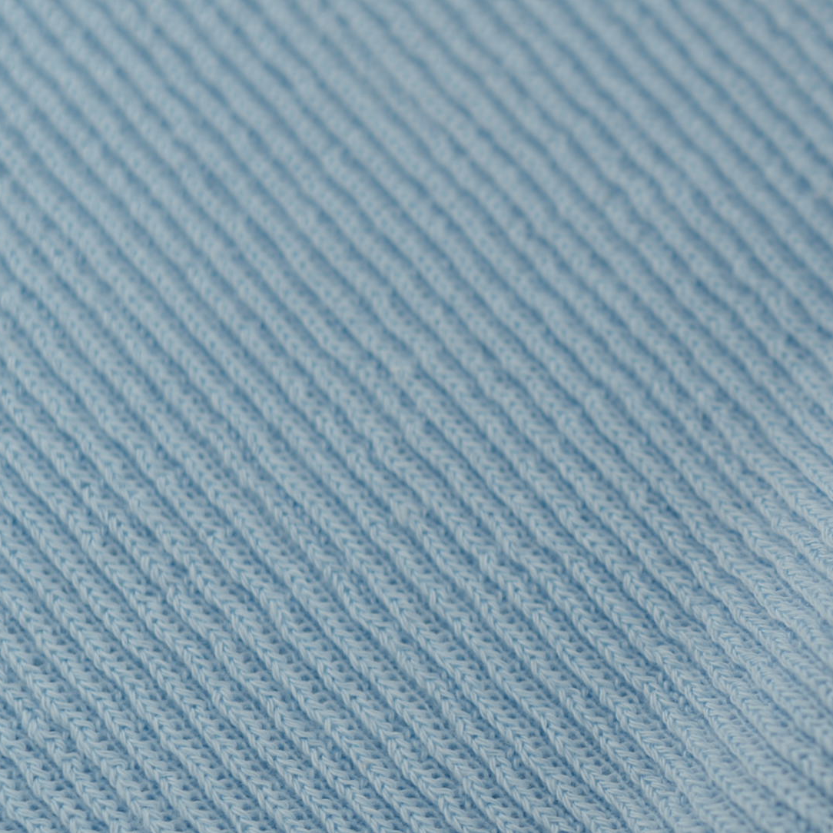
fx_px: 3213
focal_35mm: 118
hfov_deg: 14.3
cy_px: 525
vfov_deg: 14.8
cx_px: 998
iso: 100
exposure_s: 1/250
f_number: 3.5
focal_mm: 50
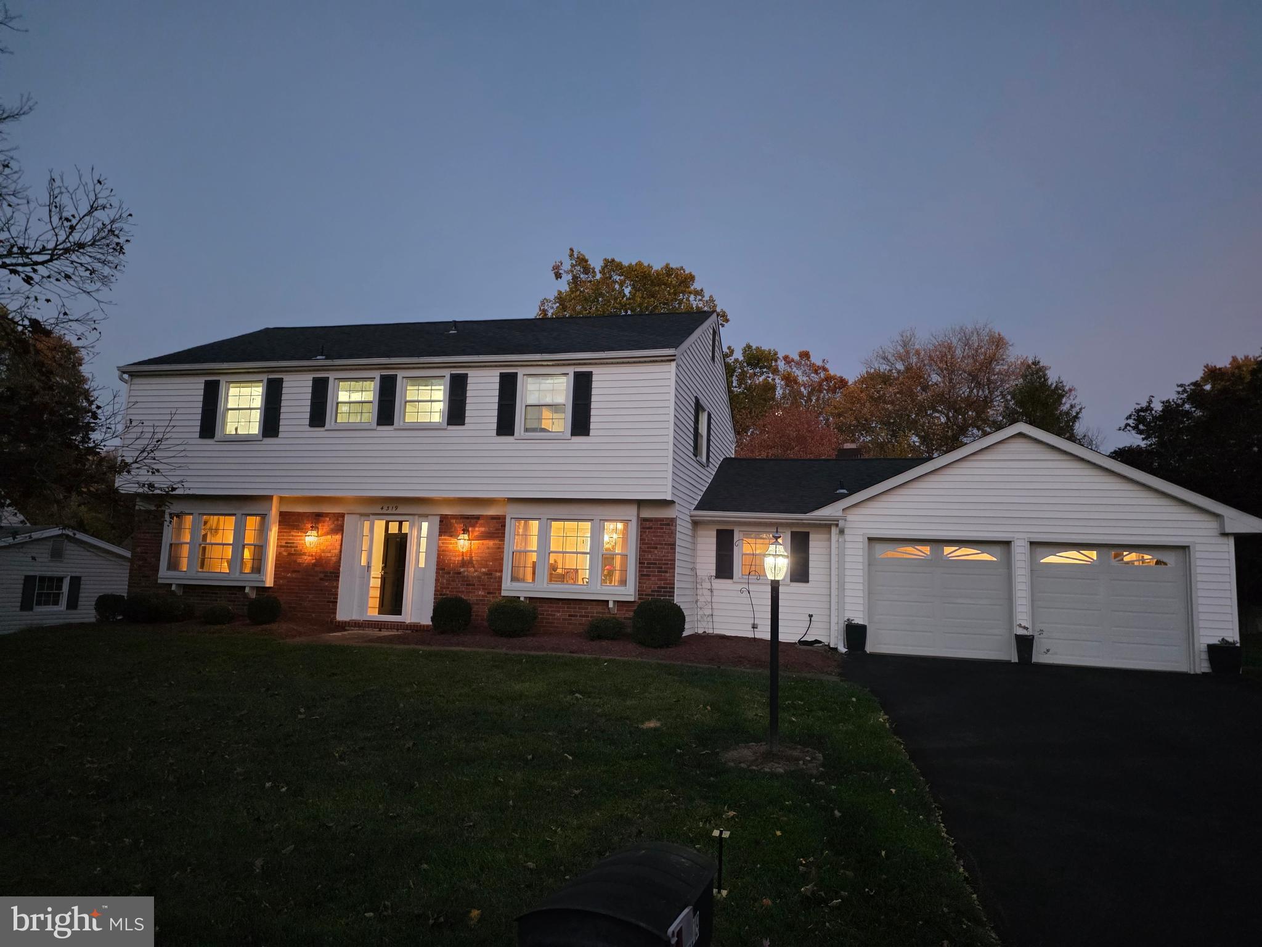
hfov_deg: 73.9
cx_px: 631
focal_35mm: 23
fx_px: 839
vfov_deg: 58.9
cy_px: 474
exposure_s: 1/120
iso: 1600
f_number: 1.7
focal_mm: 6.25
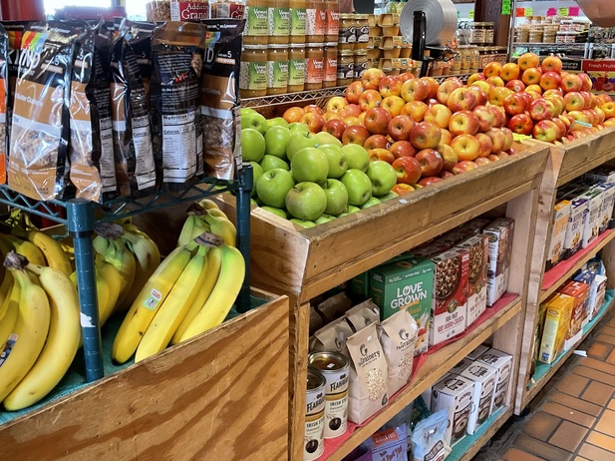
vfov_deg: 39.6
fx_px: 639
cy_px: 209
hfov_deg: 51.2
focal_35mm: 36
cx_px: 258
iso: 100
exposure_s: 1/60
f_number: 1.8
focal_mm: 3
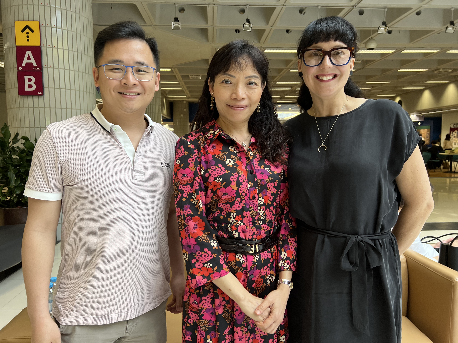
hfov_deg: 67.3
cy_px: 172
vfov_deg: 53.1
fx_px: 344
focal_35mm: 26
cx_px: 229
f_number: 1.5
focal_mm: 5.7
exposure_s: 1/100
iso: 125
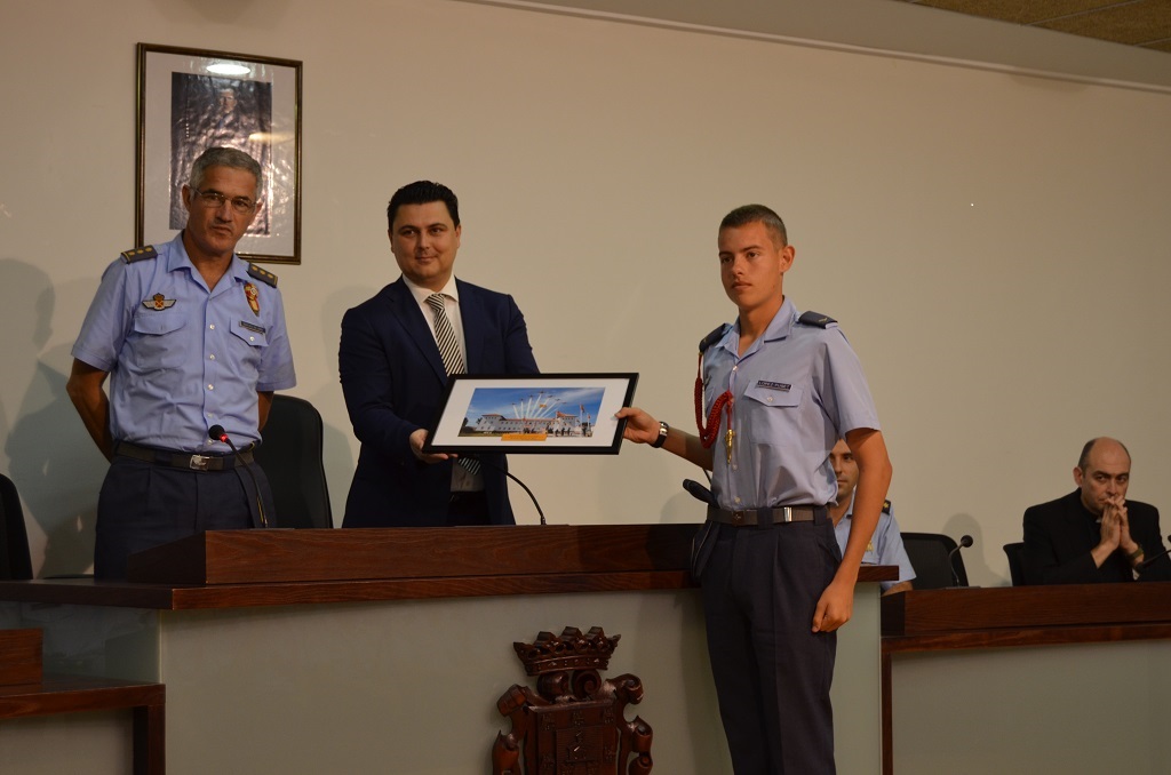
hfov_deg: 29.9
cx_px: 586
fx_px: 2191
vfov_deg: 20.1
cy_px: 388
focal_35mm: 68
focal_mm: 45
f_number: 5.3
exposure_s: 1/60
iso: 560
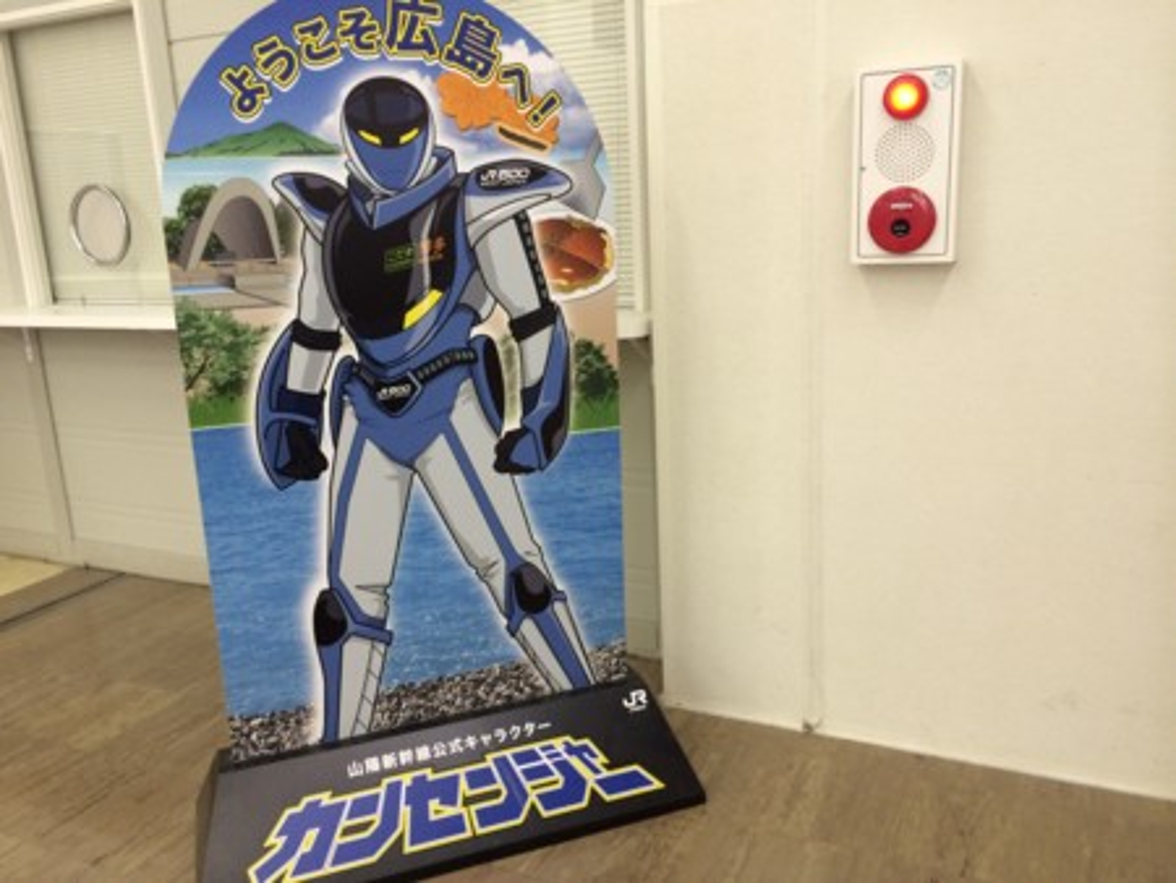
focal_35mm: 30
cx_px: 588
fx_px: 1020
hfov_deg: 59.9
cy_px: 442
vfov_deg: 46.8
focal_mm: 4.12
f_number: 2.2
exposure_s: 1/30
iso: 125
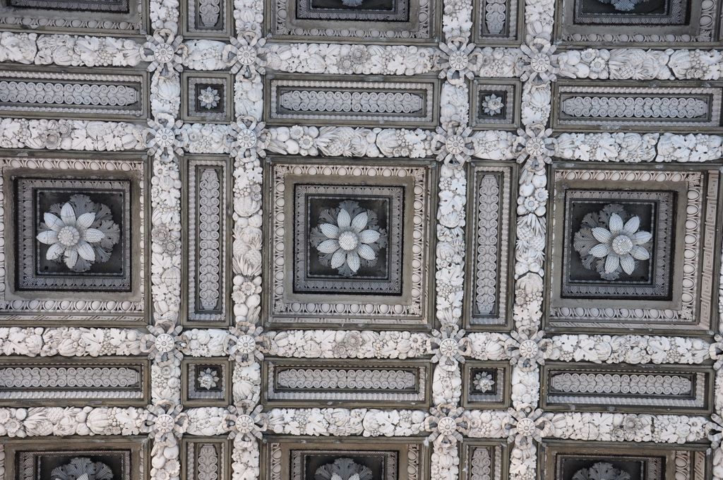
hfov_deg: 43.7
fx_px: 903
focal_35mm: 45
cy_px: 240
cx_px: 362
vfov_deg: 29.8
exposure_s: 1/30
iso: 400
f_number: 7.1
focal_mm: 30
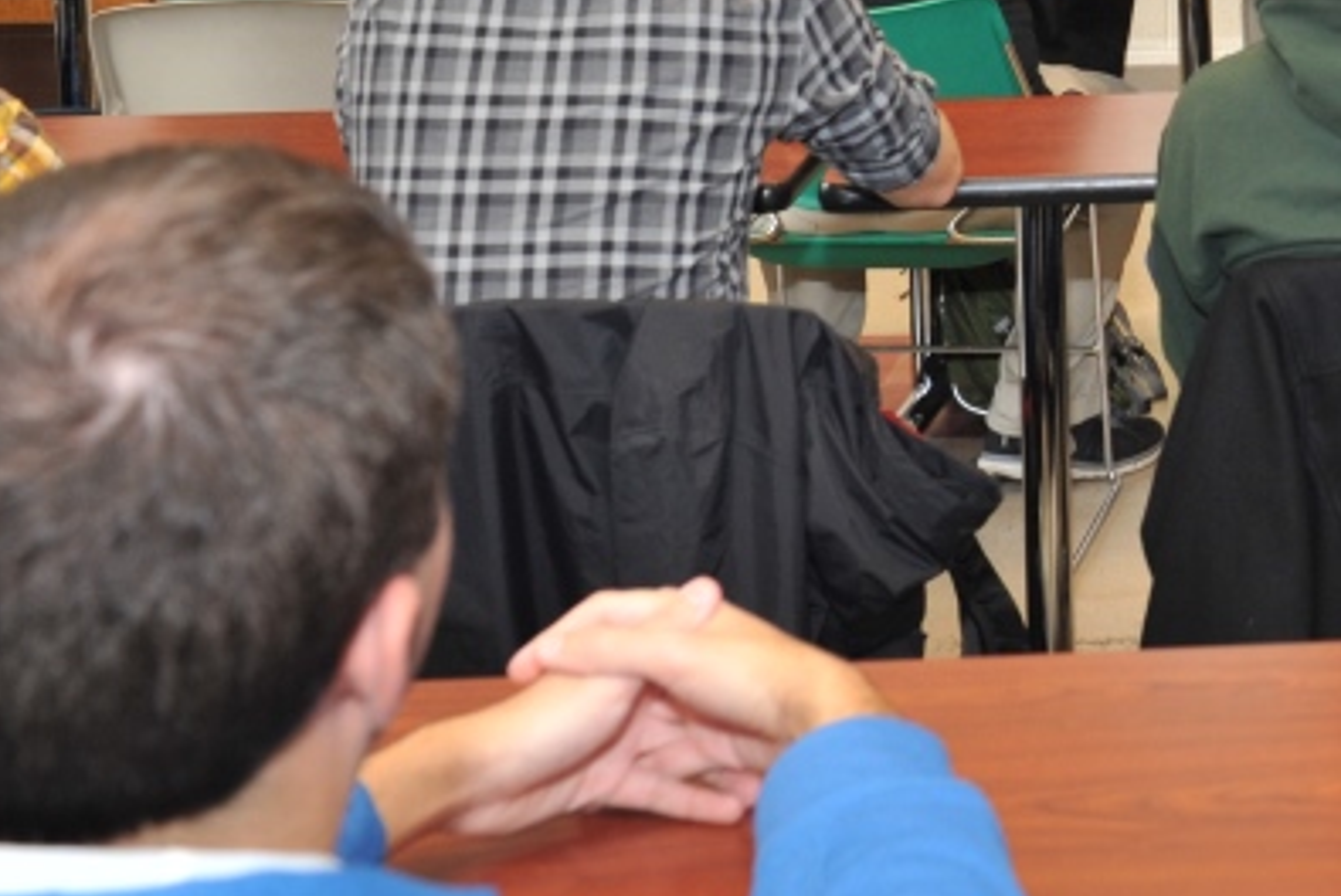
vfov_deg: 14.6
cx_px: 1579
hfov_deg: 20.9
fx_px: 3392
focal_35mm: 91
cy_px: -168
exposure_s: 1/60
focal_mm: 36
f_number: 7.1
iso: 1100
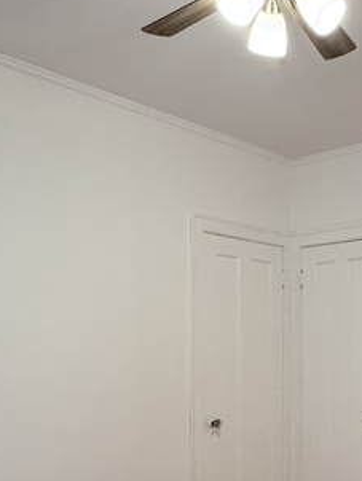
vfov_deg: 37.4
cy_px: 352
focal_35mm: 50
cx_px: 356
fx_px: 696
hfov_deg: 27.6
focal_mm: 2.22
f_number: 2.2
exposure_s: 1/120
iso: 250
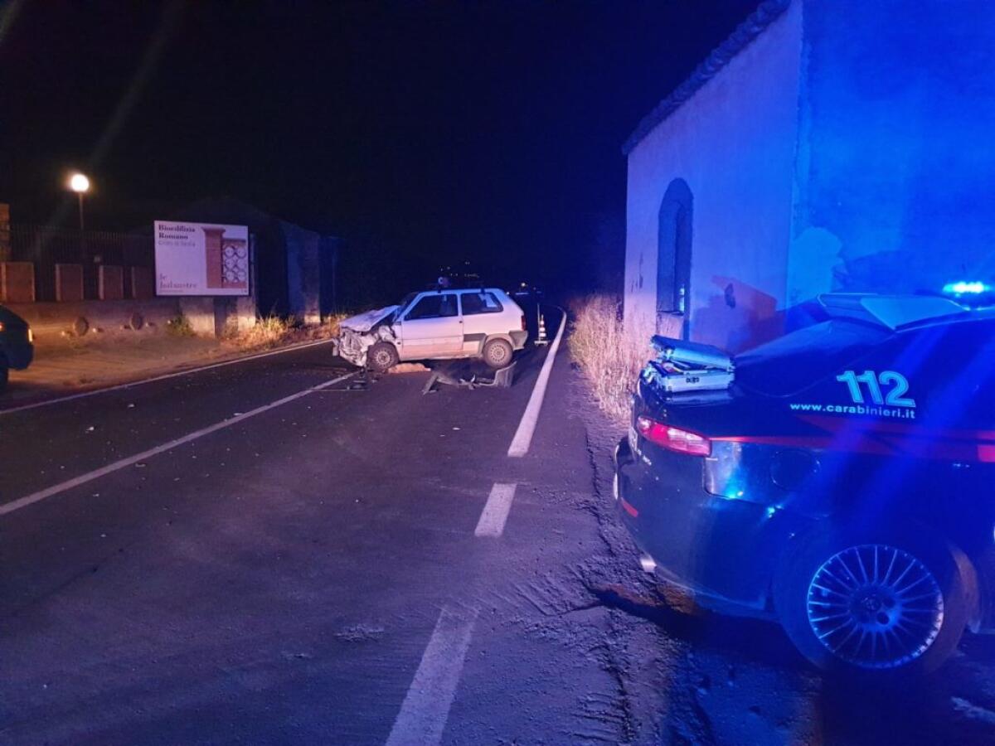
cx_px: 498
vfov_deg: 53.1
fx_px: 747
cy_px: 373
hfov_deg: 67.3
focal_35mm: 26
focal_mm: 4.3
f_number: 1.5
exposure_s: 1/33
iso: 1250
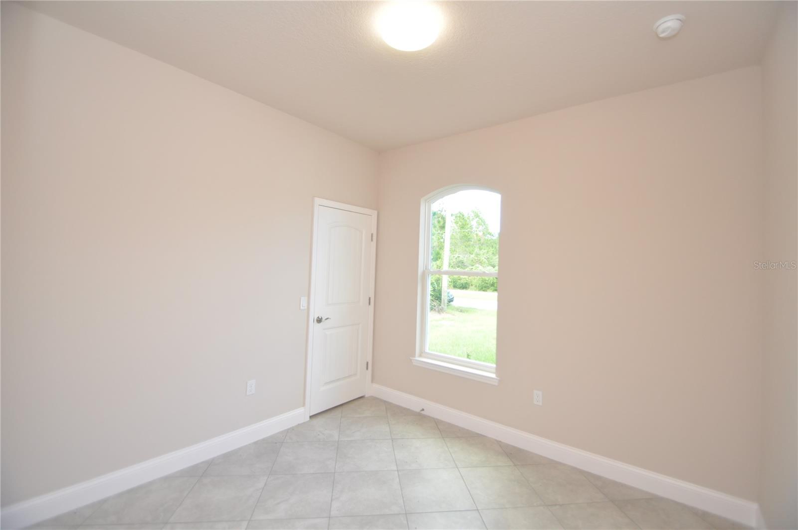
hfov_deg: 100.5
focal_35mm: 15
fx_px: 332
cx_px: 399
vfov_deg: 77.2
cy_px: 265
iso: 400
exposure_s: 1/100
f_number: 5
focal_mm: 10
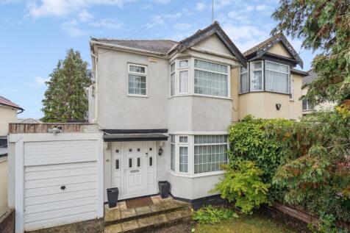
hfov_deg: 96.8
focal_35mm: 16
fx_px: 155
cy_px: 116
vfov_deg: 73.7
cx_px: 175
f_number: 5
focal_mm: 16
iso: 320
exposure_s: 1/800
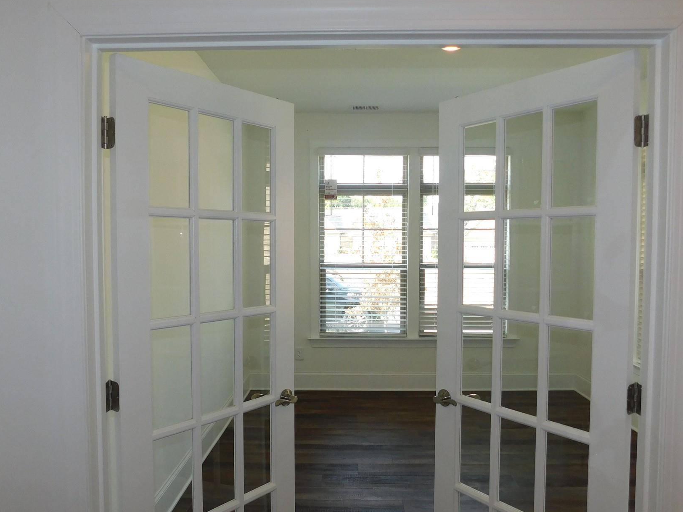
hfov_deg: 61.7
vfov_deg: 48.2
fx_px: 572
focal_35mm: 29
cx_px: 334
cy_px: 270
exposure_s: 1/100
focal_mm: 4
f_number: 3
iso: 125
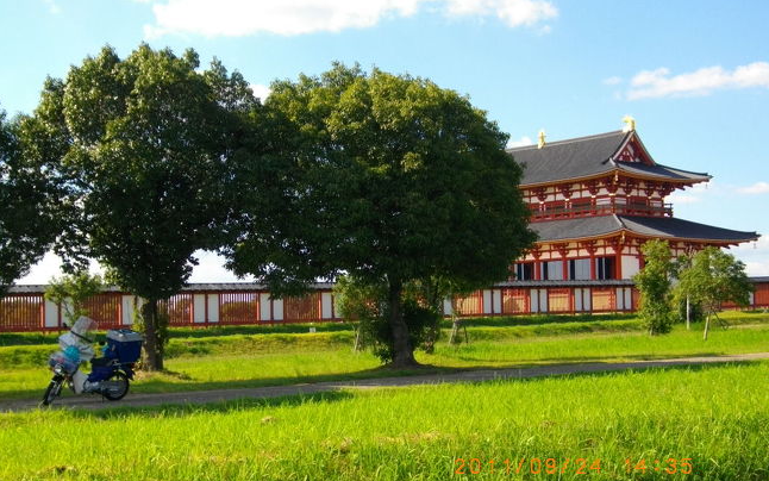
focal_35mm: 65
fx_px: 1362
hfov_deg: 31.5
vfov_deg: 20.0
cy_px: 241
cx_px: 384
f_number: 4.1
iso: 100
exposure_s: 1/500
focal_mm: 11
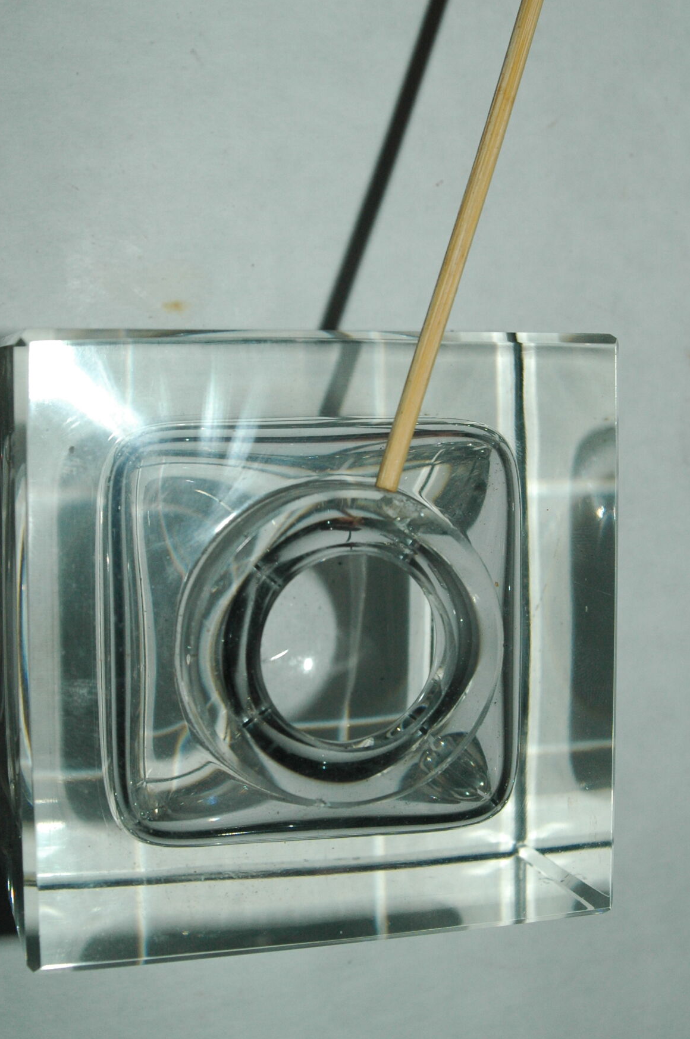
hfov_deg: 22.7
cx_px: 380
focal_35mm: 60
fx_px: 1719
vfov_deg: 33.6
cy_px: 473
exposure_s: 1/125
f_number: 7.1
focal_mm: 31
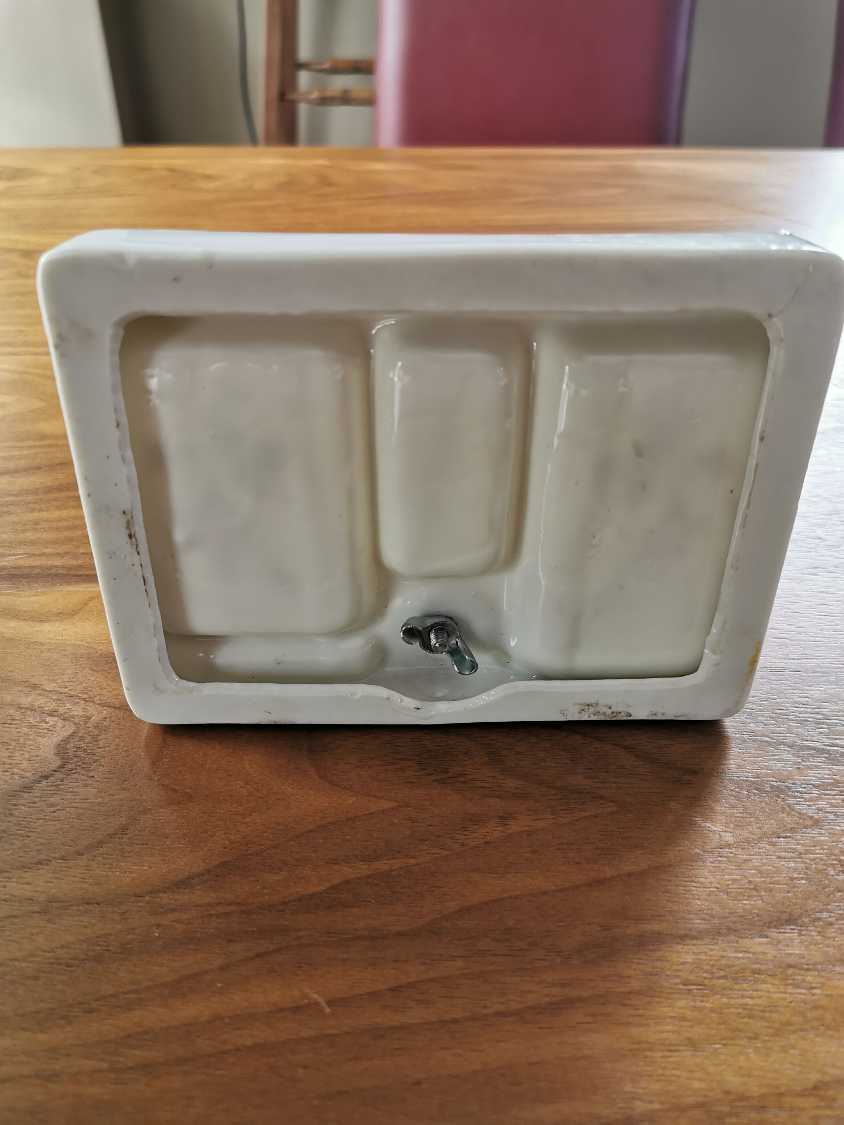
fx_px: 878
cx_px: 422
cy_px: 562
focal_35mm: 27
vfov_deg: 65.3
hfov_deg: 51.4
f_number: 1.6
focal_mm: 5.56
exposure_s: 1/100
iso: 100
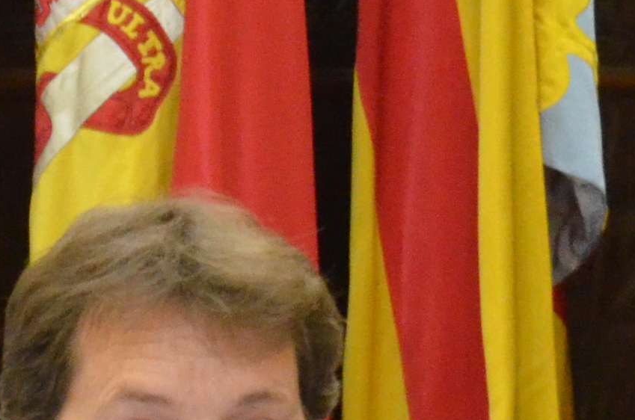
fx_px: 8428
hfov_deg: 4.3
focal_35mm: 479
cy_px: 1038
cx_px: 160
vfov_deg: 2.8
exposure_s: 1/25
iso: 3200
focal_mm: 55
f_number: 5.6
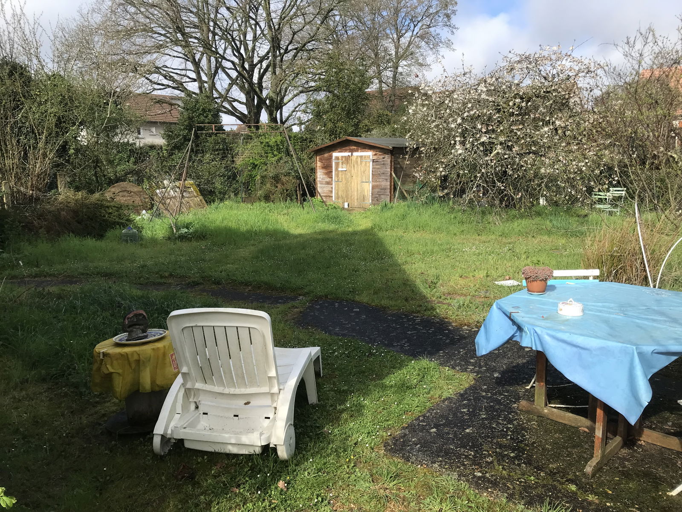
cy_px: 256
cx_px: 341
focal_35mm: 28
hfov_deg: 63.4
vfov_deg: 49.7
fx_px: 552
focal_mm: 3.99
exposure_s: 1/1350
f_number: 1.8
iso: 20
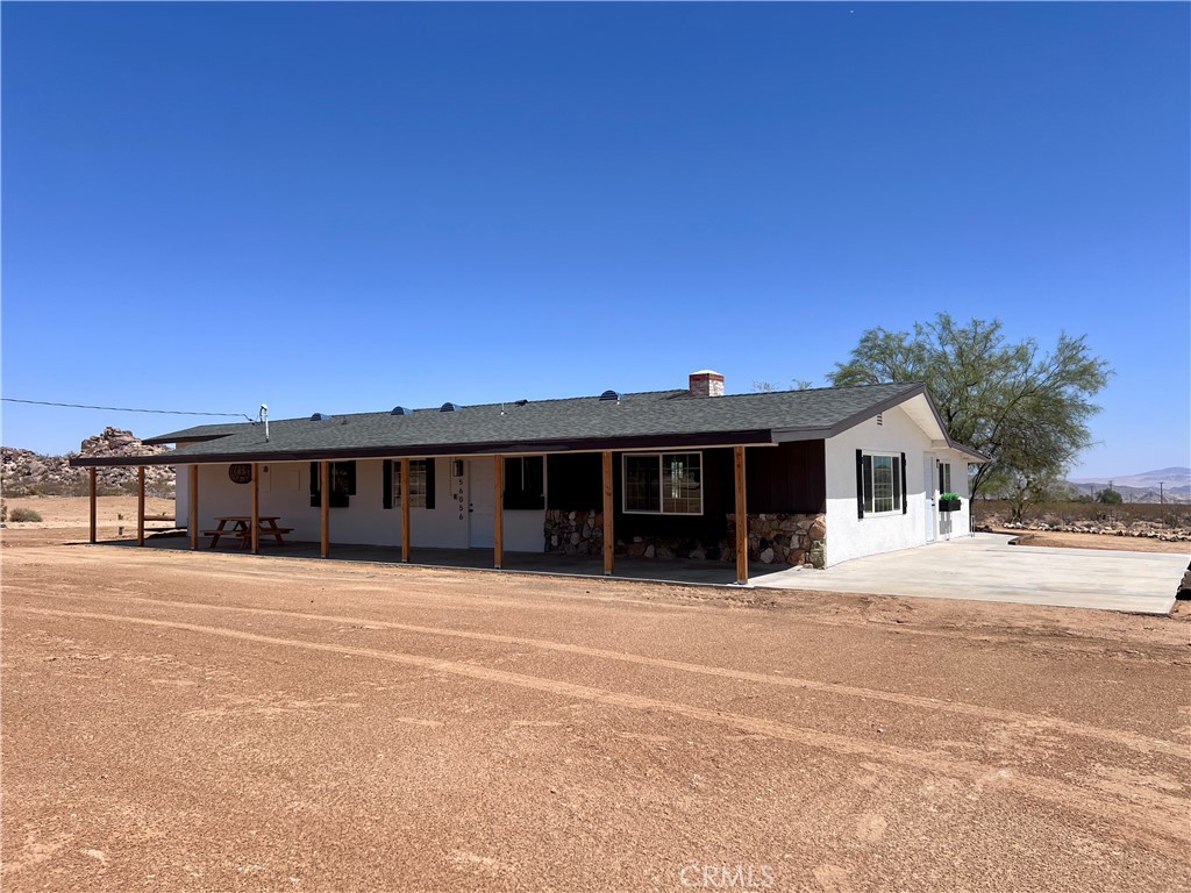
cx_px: 596
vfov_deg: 53.1
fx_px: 895
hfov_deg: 67.3
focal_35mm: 26
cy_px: 446
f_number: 1.5
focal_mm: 5.7
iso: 50
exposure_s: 1/5882
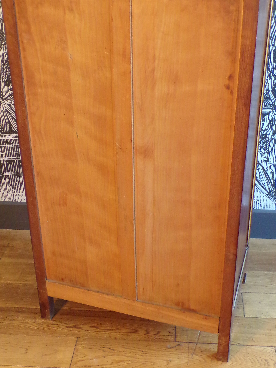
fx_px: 500
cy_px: 163
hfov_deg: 30.9
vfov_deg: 40.4
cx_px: 137
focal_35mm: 47
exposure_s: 1/17
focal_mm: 5.8
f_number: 3.2
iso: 477
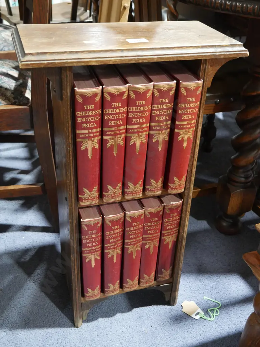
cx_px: 130
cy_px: 174
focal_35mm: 40
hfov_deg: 36.0
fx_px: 400
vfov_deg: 46.8
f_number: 4.4
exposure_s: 1/60
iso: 3200
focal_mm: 20
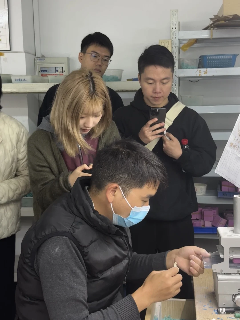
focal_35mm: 48
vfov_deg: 39.7
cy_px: 160
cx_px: 120
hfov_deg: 30.3
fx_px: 444
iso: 200
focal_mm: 6.76
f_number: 1.78
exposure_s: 1/50
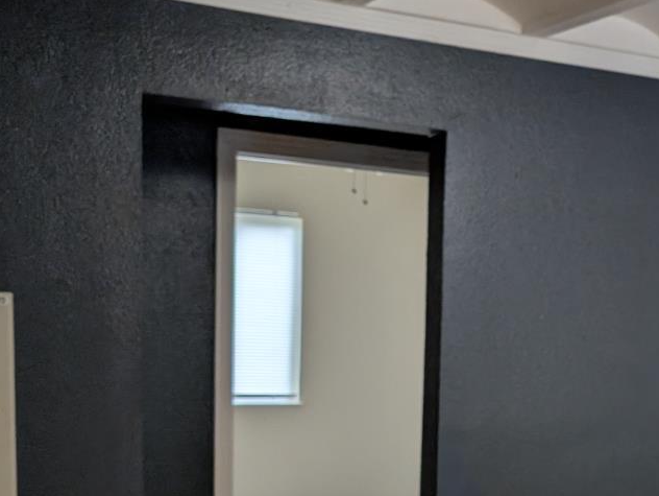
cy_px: 419
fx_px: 1086
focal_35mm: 57
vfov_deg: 25.1
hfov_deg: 32.3
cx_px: 579
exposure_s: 1/40
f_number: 1.68
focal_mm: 6.9
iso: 139
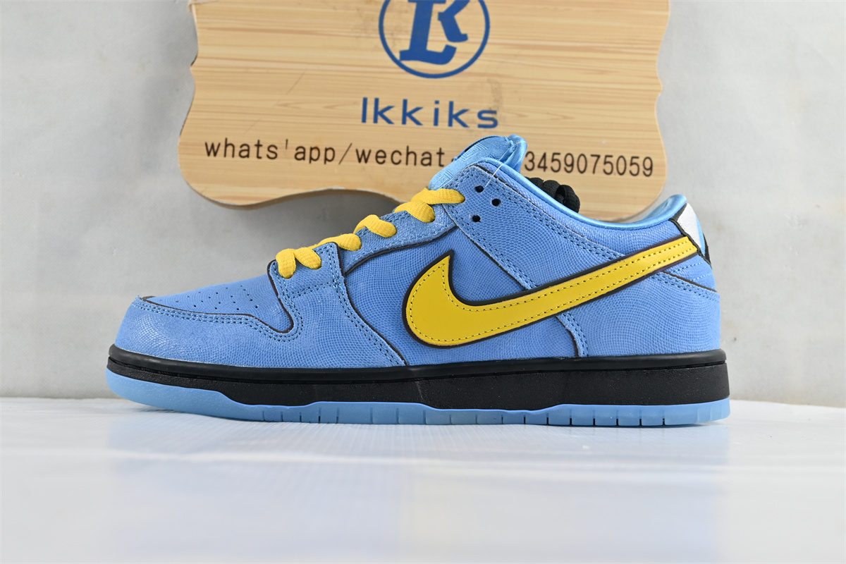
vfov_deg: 30.8
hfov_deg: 45.0
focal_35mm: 44
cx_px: 423
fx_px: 1022
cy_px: 282
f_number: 4.8
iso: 100
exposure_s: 1/40
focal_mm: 29
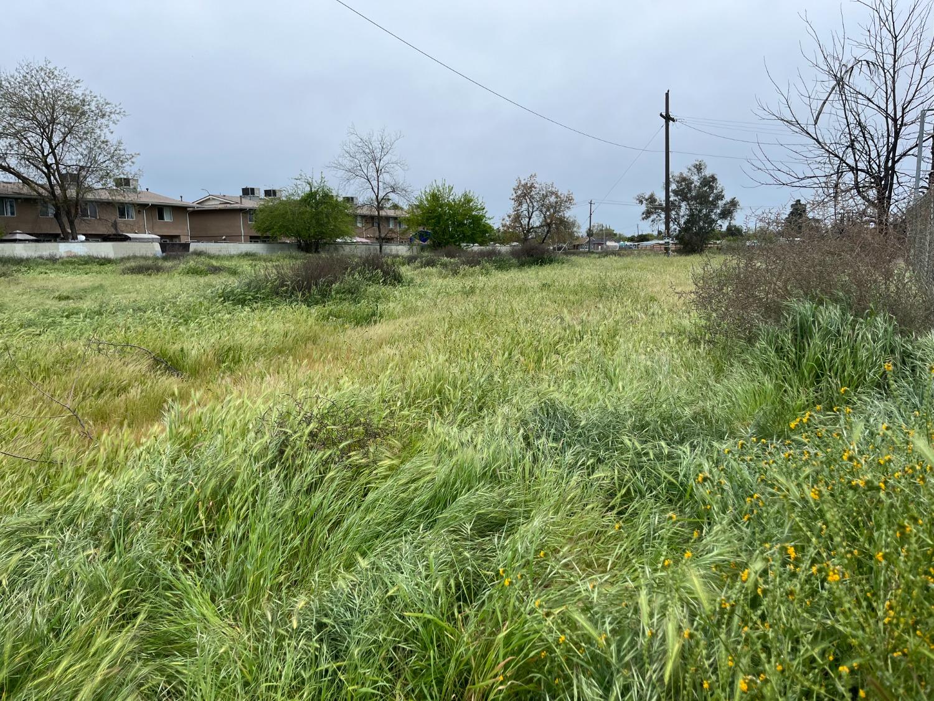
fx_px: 702
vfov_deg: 53.1
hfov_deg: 67.3
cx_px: 467
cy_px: 350
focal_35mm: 26
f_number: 1.6
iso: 50
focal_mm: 5.1
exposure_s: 1/1129
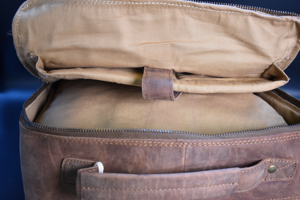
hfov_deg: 41.1
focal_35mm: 48
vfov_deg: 28.1
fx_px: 400
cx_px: 150
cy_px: 100
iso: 1100
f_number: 4.5
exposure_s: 1/60
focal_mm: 32
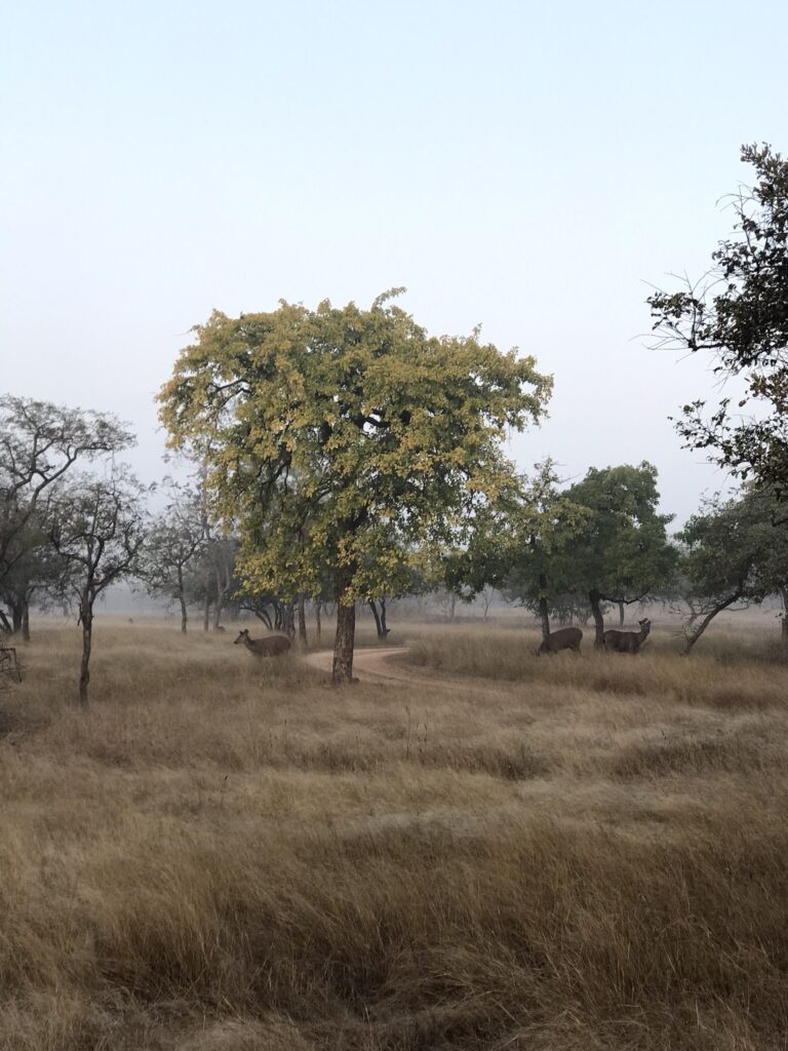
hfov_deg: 25.7
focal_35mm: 57
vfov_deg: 33.8
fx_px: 1730
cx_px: 394
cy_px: 526
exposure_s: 1/110
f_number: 2.8
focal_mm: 6.6
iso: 20
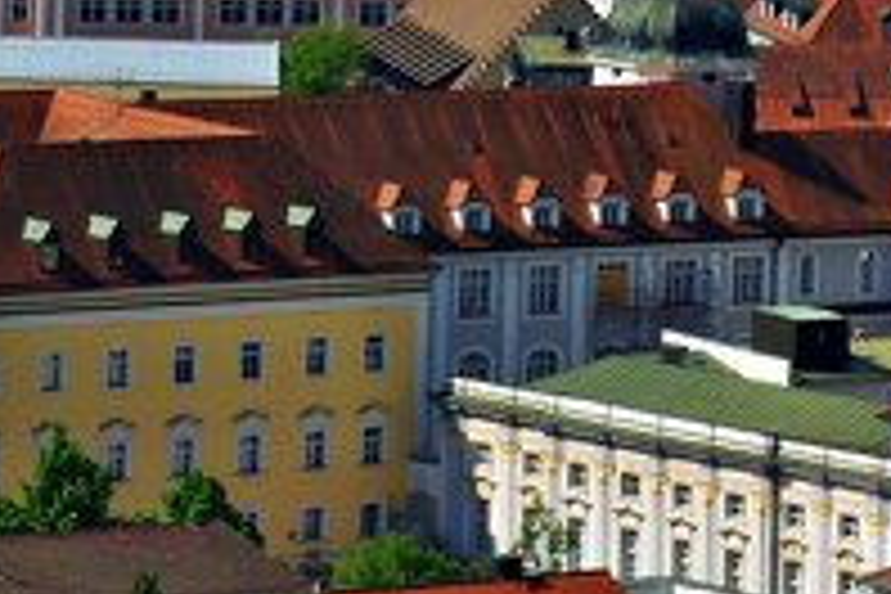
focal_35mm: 448
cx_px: -842
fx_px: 11087
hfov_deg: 4.5
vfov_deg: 3.0
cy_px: -616
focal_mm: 27.54
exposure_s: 1/800
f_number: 5.6
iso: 125
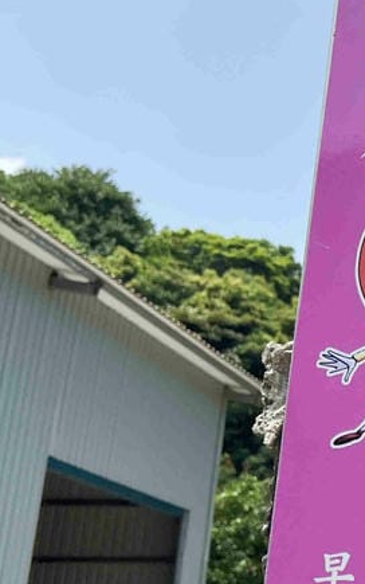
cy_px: 289
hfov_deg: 15.2
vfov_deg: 27.1
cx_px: 623
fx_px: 1209
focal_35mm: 76
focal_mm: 5.7
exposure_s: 1/4630
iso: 50
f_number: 1.5
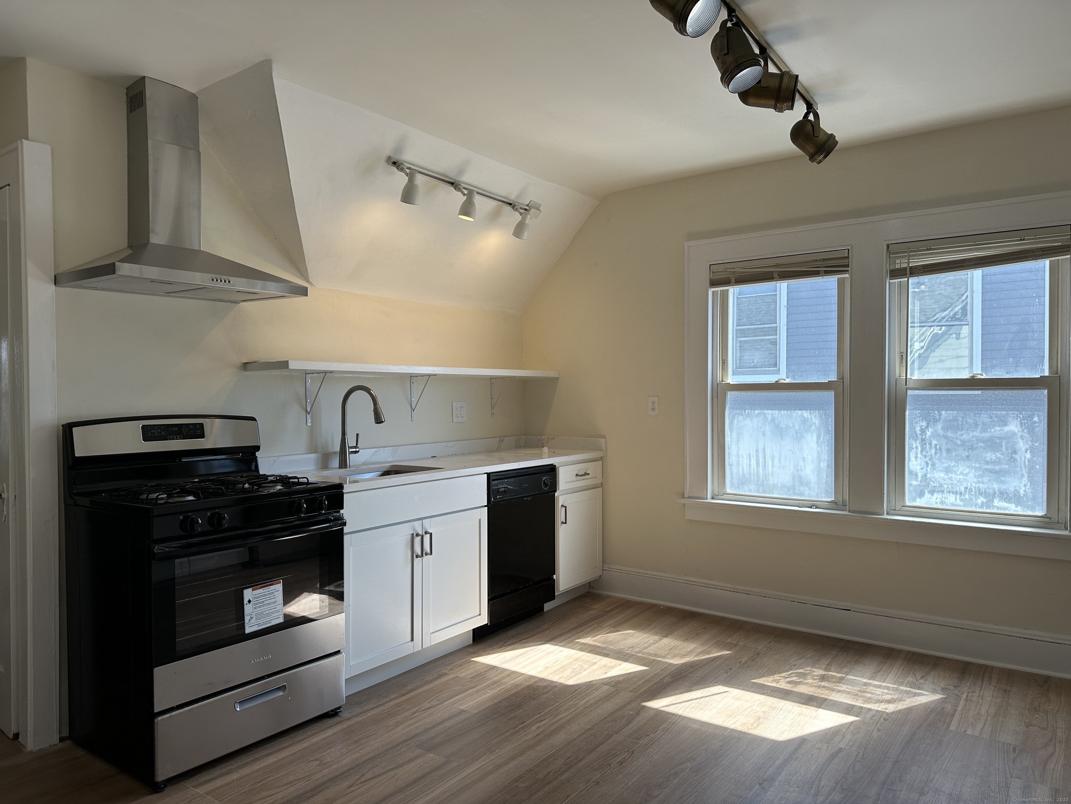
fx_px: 743
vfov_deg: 56.8
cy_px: 402
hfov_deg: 71.6
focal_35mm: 24
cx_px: 536
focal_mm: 6.86
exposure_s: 1/454
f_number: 1.78
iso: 80
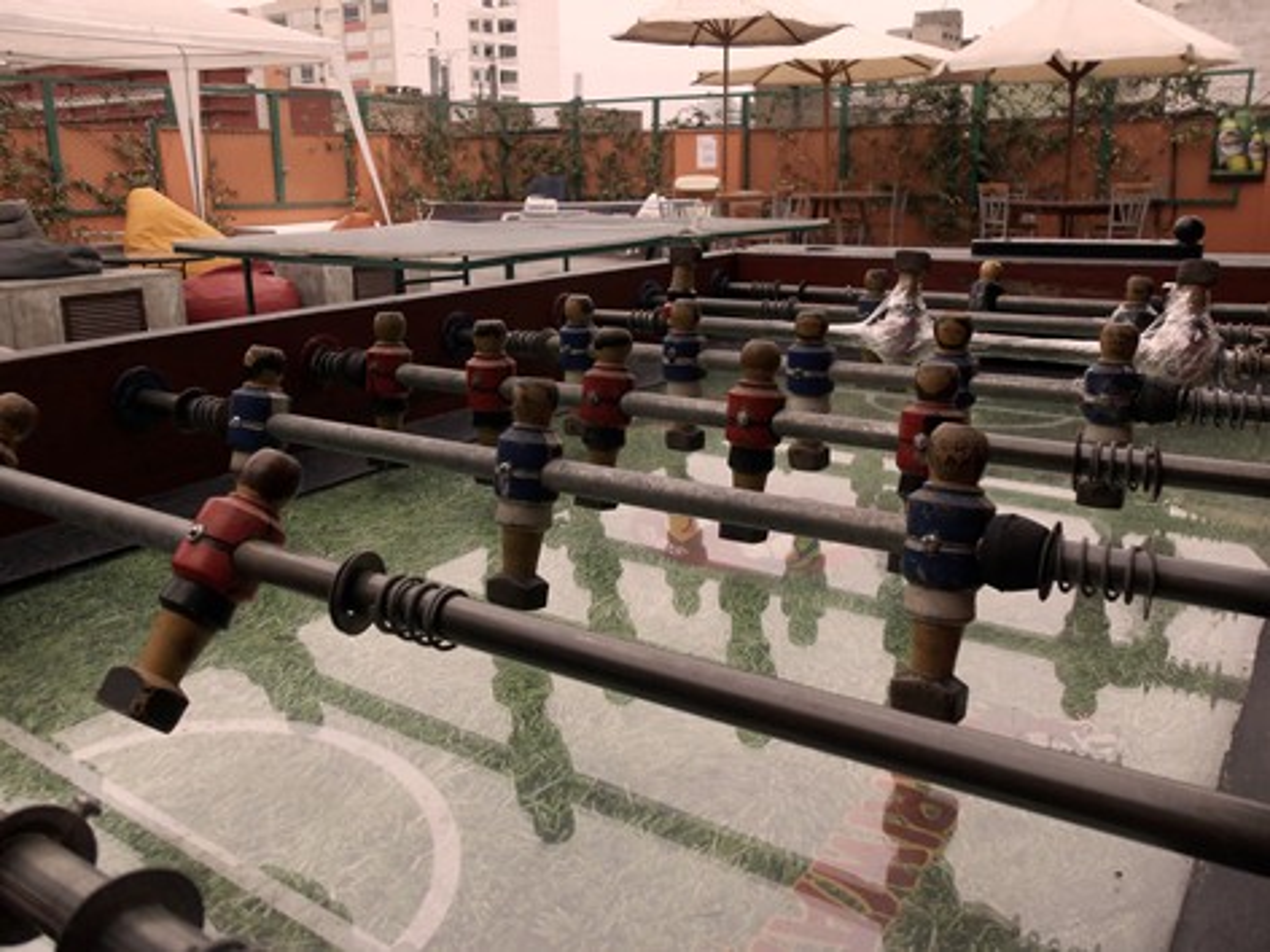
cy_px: 476
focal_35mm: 29
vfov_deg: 48.2
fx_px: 1064
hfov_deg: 61.7
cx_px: 635
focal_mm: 5.2
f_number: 3.4
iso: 80
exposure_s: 1/320
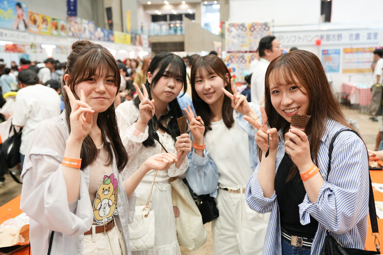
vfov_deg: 37.9
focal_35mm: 35
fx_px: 372
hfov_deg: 54.4
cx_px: 189
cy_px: 125
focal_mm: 34
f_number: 3.5
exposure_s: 1/125
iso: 1600
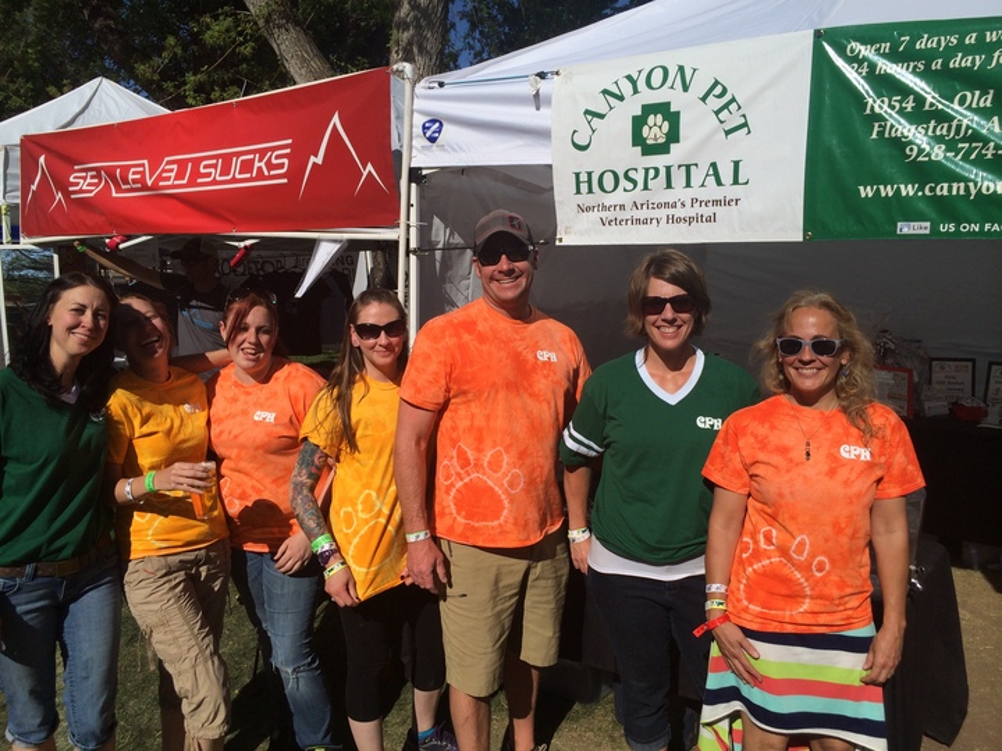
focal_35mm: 30
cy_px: 376
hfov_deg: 60.0
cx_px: 501
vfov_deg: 46.8
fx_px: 868
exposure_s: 1/5128
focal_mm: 4.12
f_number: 2.2
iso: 40
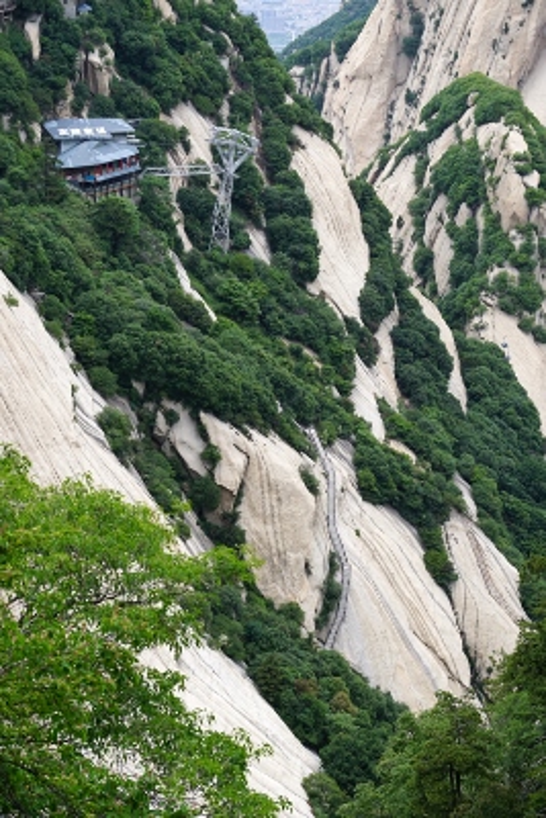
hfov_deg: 16.6
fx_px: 1875
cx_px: 273
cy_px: 409
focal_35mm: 82
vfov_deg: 24.6
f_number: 7.1
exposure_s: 1/125
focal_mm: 55
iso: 100
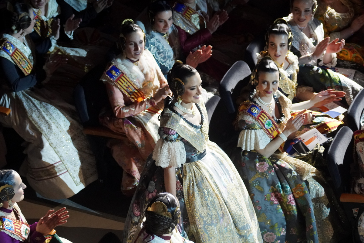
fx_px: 1517
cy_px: 122
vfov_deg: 9.1
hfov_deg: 13.7
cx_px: 182
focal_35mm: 150
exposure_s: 1/160
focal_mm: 100
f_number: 5.6
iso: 5000
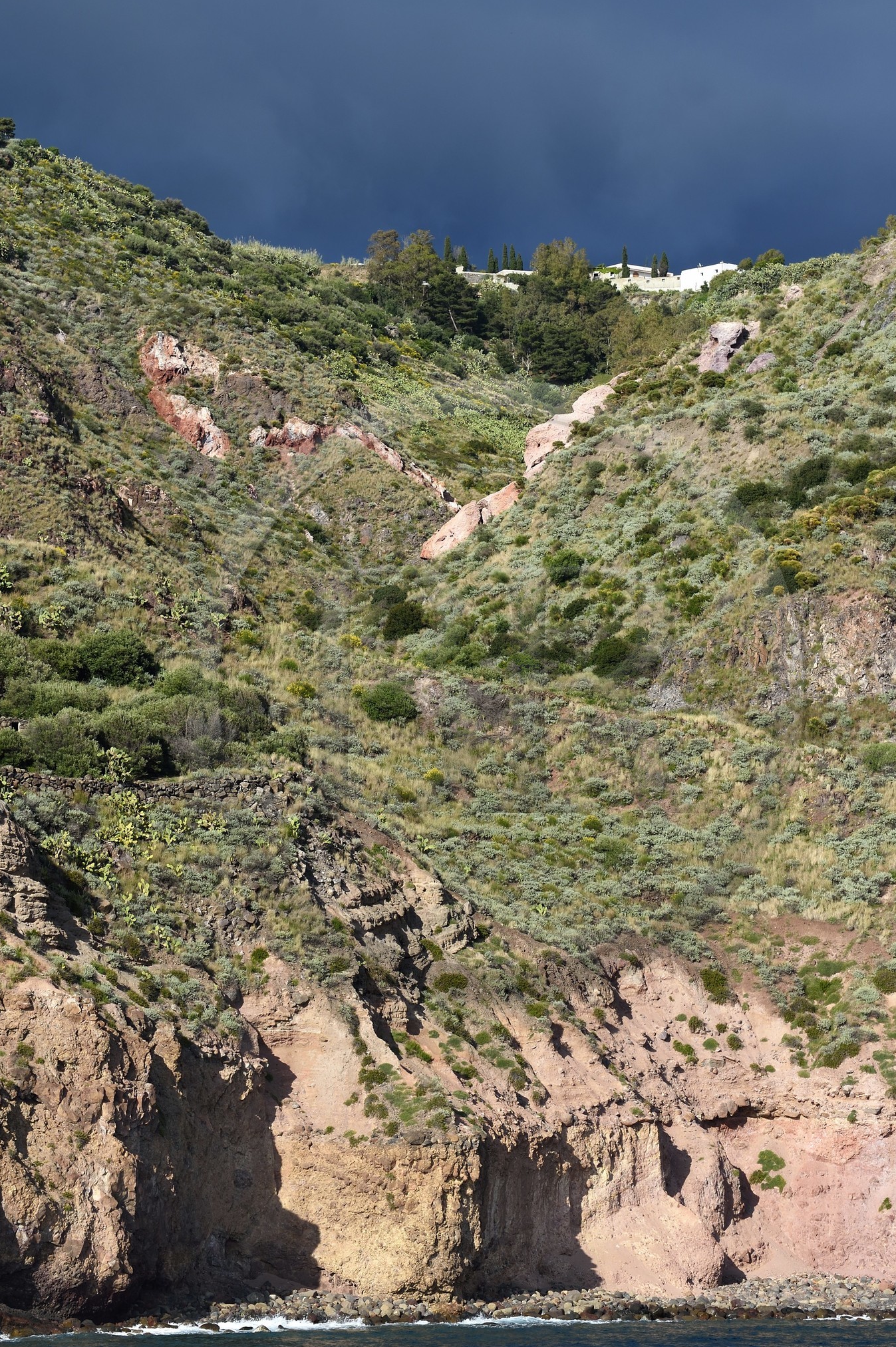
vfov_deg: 15.4
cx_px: 494
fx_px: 4973
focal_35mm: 133
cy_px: 691
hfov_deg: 10.3
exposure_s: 1/800
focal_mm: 112
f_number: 5.6
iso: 200
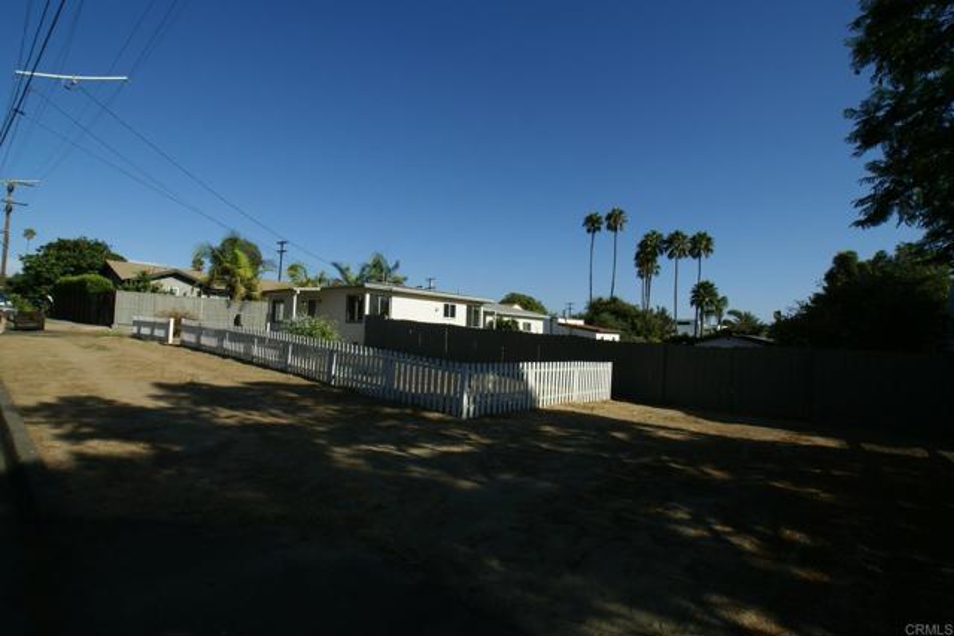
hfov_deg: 90.0
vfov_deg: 67.4
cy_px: 318
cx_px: 477
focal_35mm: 18
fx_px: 477
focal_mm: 12
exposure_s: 1/250
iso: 100
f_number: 11
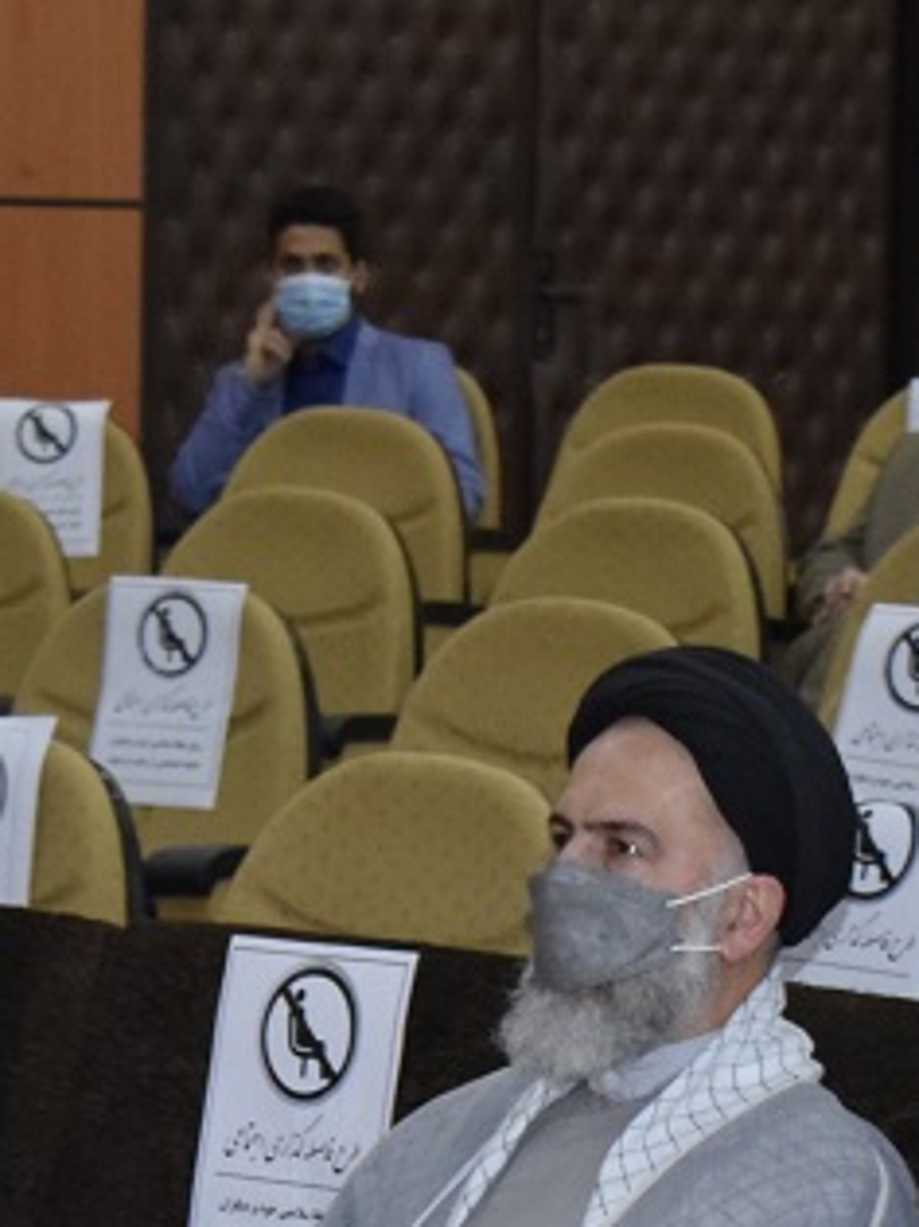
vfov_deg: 11.8
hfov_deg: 9.0
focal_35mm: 165
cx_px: 319
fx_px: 5845
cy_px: 1398
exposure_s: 1/80
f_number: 4.2
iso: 2500
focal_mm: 30
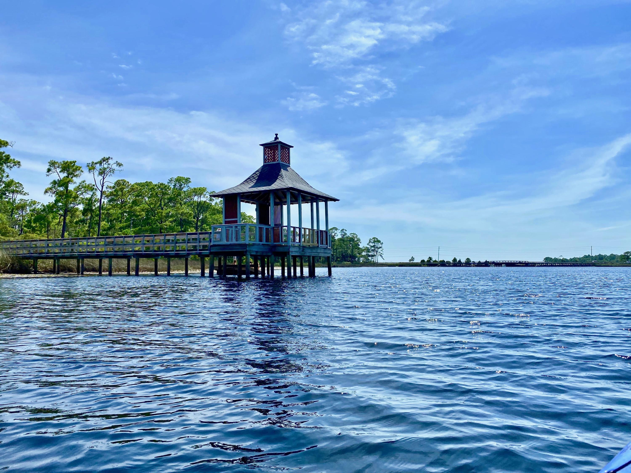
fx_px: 474
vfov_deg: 53.1
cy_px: 236
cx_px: 316
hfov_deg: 67.3
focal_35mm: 26
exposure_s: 1/5495
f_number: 1.8
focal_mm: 4.25
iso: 32
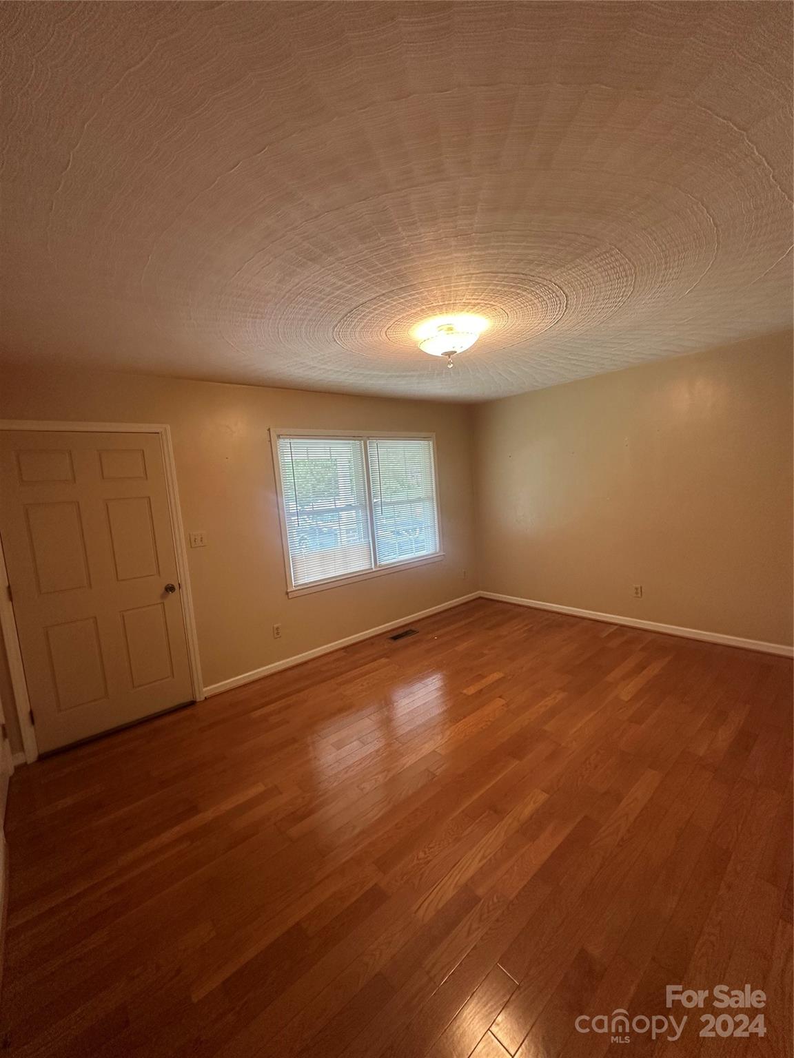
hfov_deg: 85.7
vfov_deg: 102.1
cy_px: 529
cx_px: 397
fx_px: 428
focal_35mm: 14
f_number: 2.2
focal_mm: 2.22
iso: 160
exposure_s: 1/60
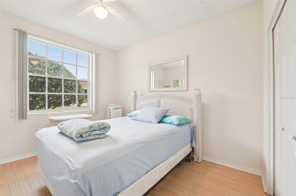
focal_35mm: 15
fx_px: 123
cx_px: 148
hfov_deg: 100.5
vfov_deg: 77.2
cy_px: 98
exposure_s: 1/30
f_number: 8
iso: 400
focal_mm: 15
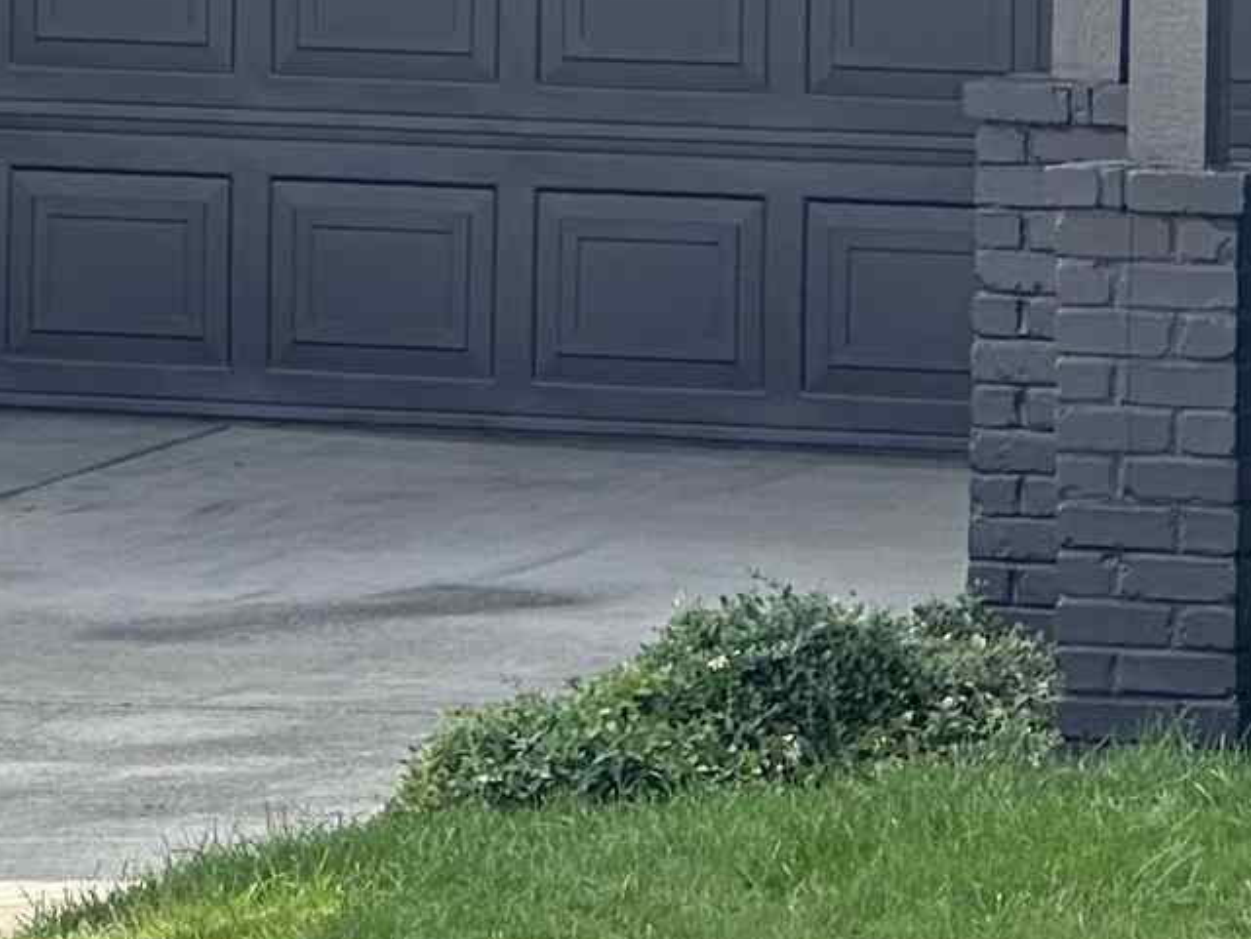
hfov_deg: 5.4
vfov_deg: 4.0
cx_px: 1046
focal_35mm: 369
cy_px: -344
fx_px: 13338
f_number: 2.8
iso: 32
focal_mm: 9
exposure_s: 1/225
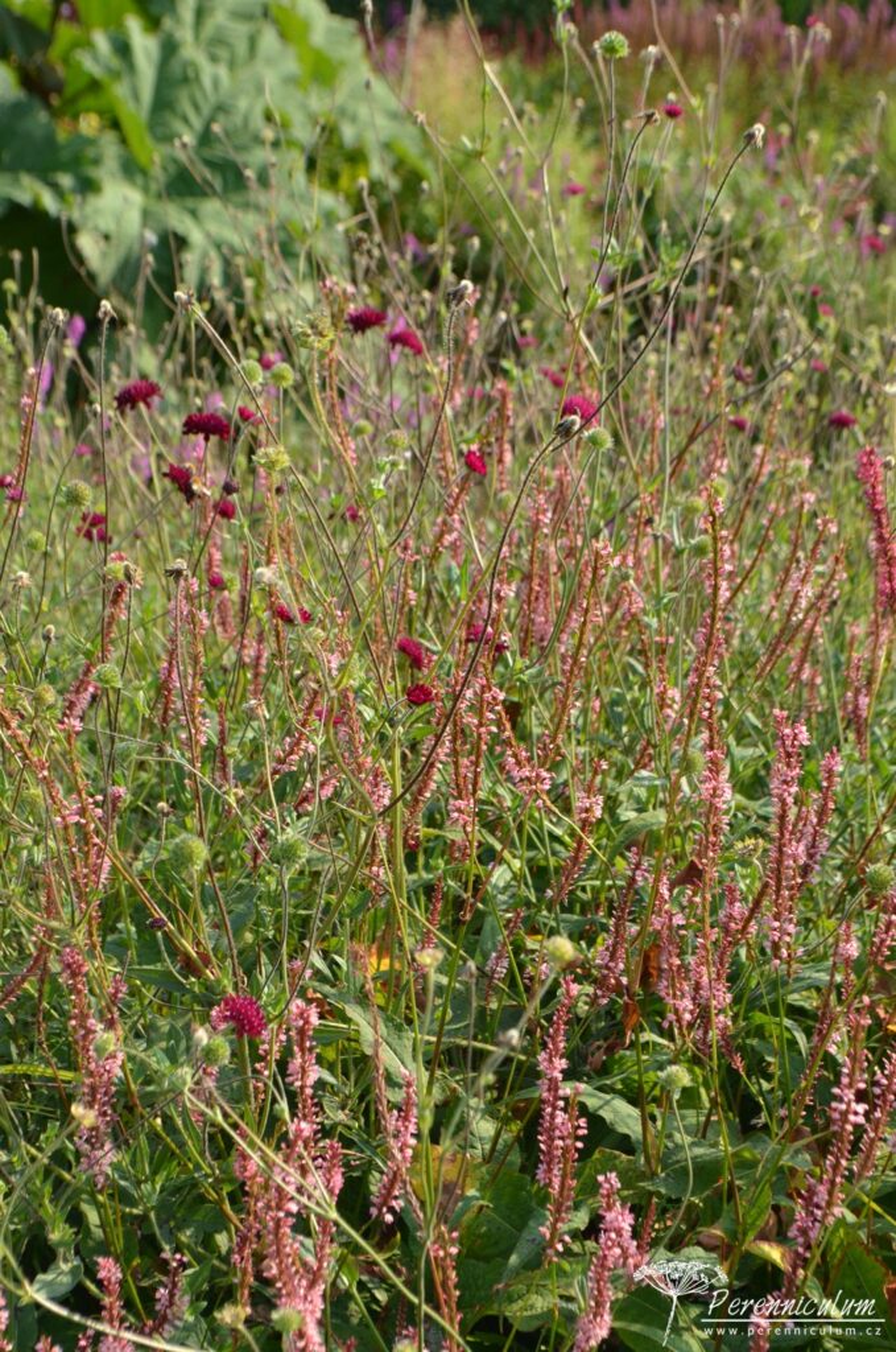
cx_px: 448
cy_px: 676
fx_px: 2923
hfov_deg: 17.4
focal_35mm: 78
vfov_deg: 26.0
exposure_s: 1/800
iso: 640
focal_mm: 52
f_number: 9
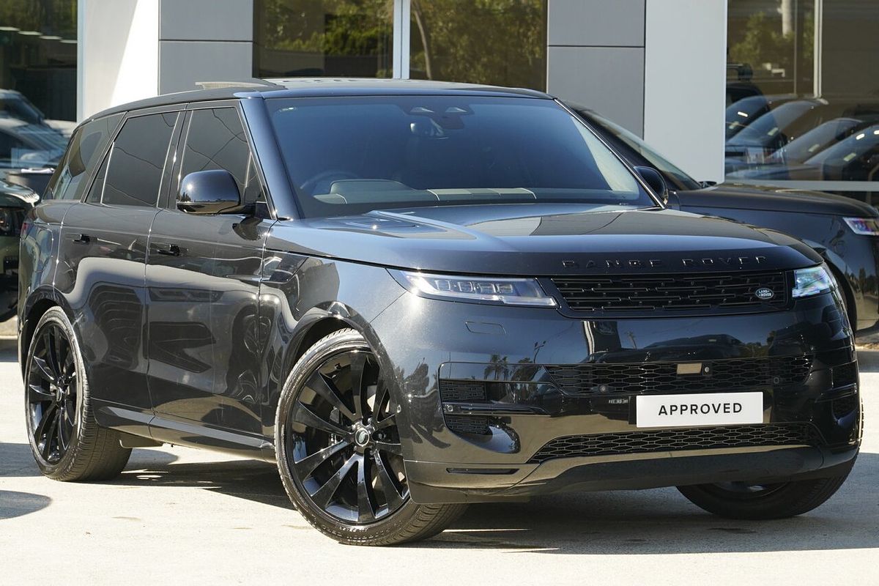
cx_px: 440
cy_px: 293
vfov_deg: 13.0
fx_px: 2564
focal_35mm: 105
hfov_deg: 19.5
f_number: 7.1
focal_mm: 105
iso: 1000
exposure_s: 1/200
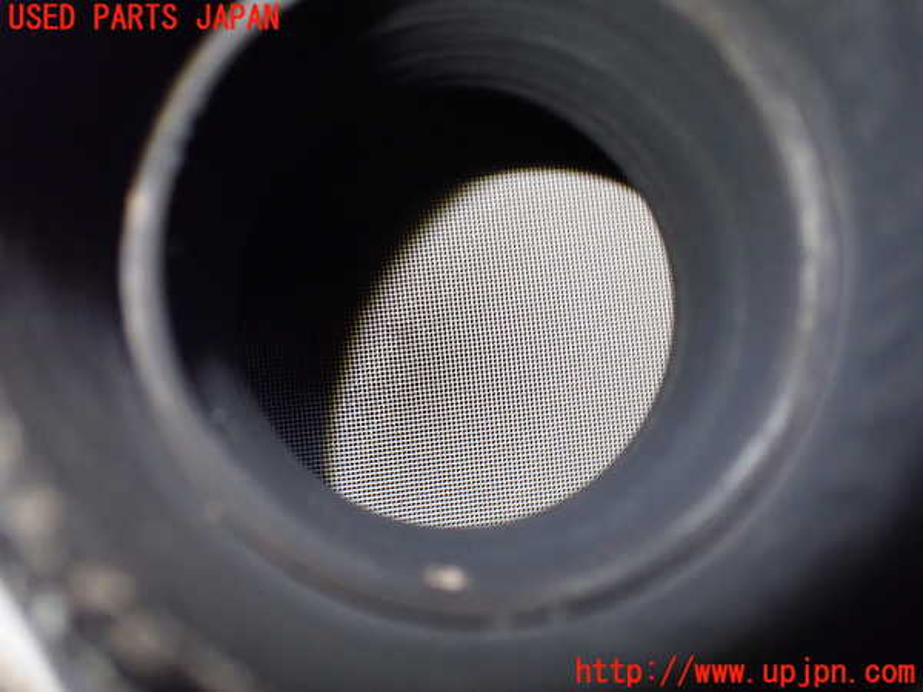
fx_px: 800
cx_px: 462
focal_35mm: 30
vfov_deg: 46.8
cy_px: 346
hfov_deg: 60.0
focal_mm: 5.4
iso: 800
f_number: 2.3
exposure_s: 1/60
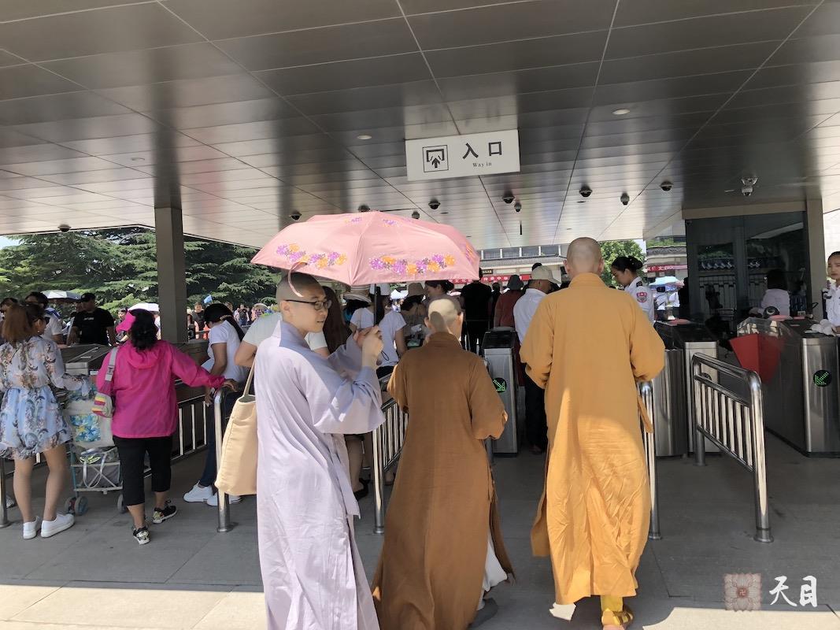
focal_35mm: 28
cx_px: 420
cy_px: 315
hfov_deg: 63.4
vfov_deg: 49.7
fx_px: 679
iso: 20
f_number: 1.8
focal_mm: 3.99
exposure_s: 1/941
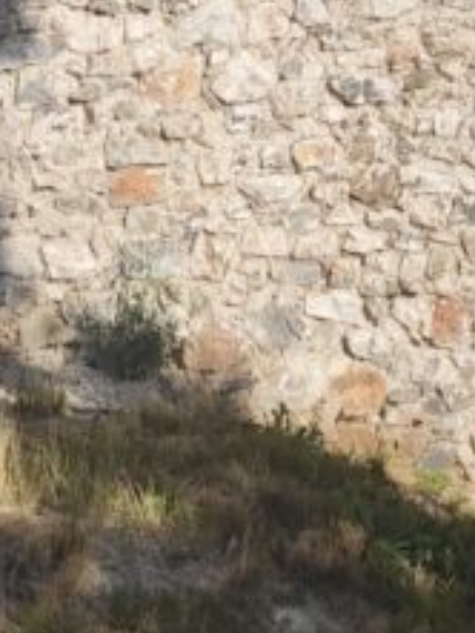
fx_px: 2120
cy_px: -458
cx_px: 249
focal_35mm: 116
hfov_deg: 12.8
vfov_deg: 15.0
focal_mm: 4.74
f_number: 1.79
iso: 112
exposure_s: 1/1787
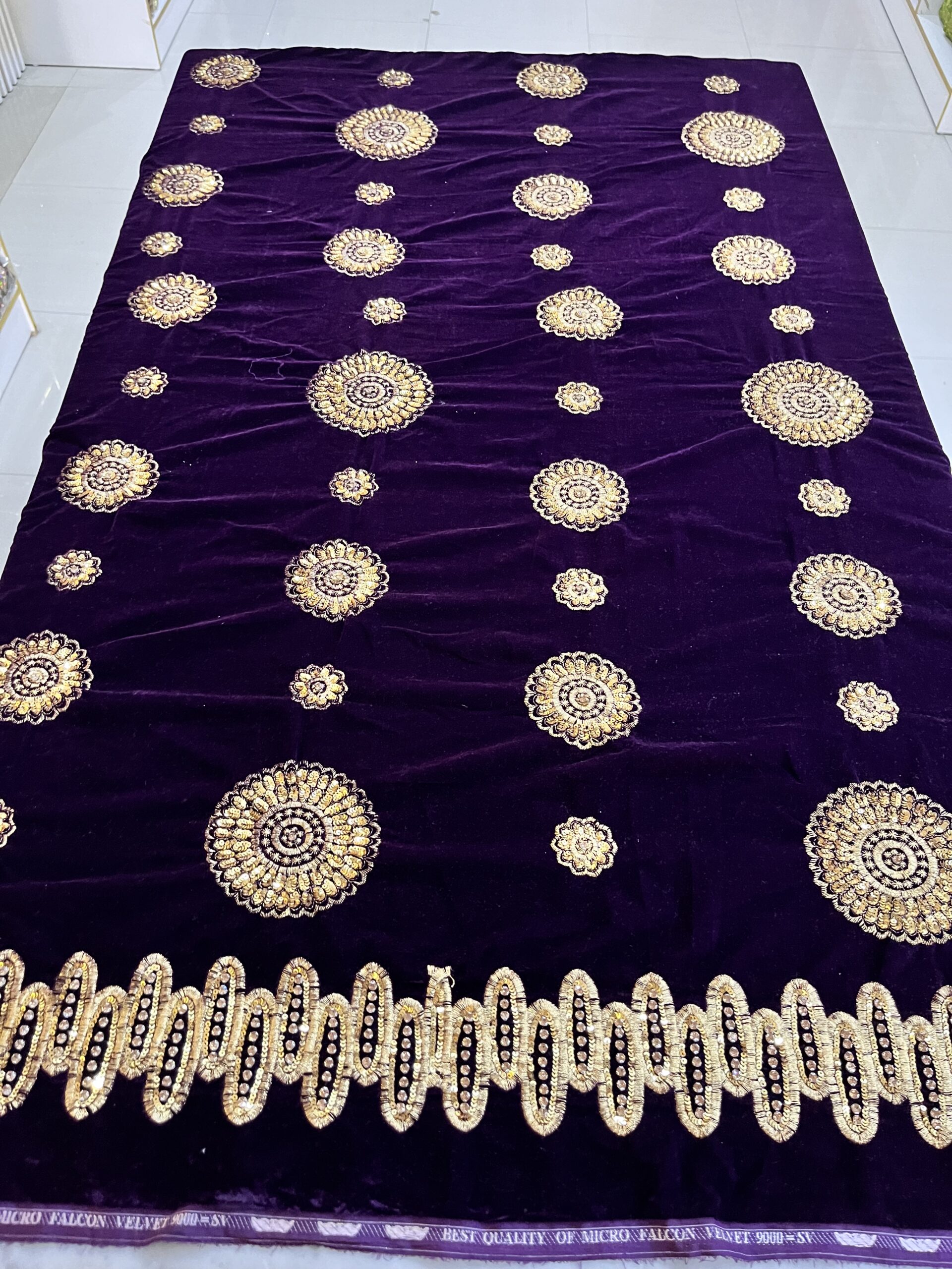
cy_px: 634
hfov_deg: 53.1
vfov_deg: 67.3
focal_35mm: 26
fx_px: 953
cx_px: 476
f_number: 1.6
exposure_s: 1/25
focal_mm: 5.1
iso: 500
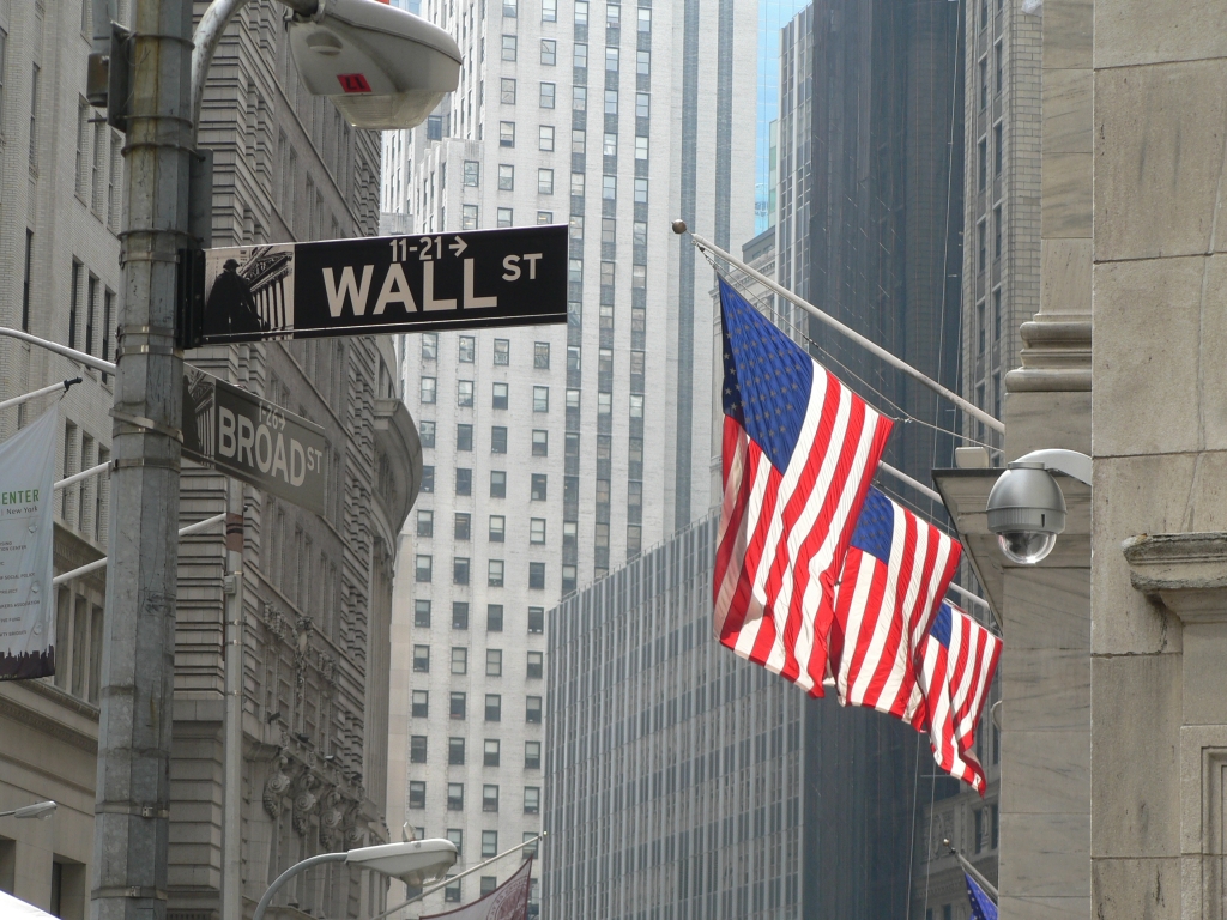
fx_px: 4324
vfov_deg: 12.1
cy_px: 460
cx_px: 614
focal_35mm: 122
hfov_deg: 16.1
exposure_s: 1/160
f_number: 4
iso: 80
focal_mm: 20.3
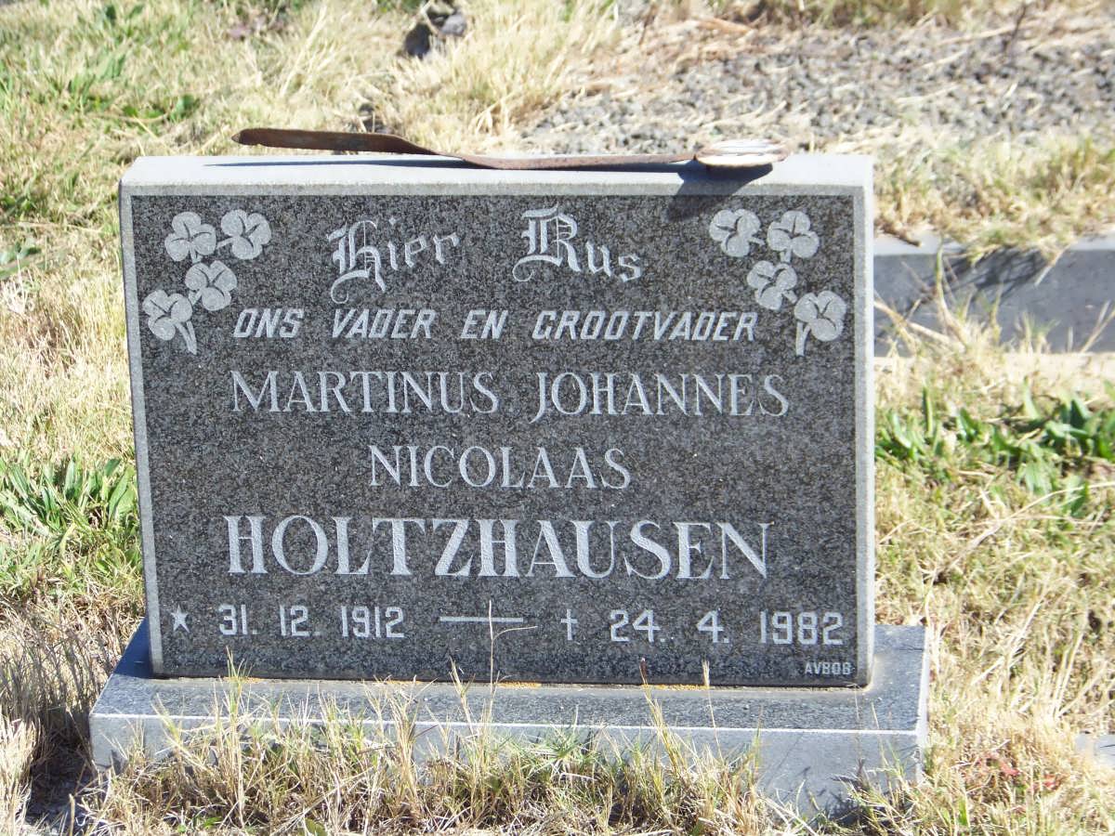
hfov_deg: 15.6
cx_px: 558
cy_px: 418
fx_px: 4059
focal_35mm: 126
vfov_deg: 11.8
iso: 64
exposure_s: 1/400
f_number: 3.2
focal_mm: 21.1
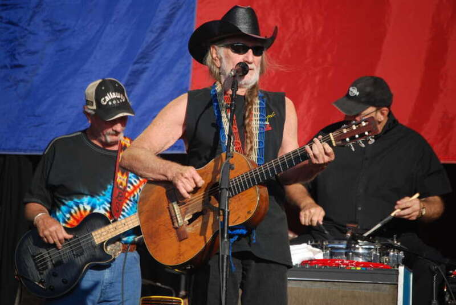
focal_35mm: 262
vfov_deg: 5.2
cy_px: 152
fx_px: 3328
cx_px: 228
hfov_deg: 7.8
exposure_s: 1/640
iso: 200
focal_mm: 175
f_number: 5.6
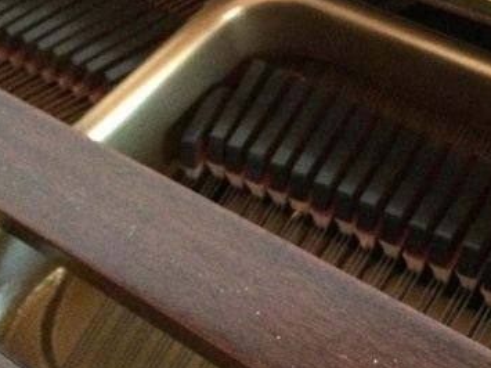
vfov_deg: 19.3
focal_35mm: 76
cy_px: 110
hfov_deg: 25.6
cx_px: 306
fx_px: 1078
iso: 1600
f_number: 2.2
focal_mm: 4.12
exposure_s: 1/15
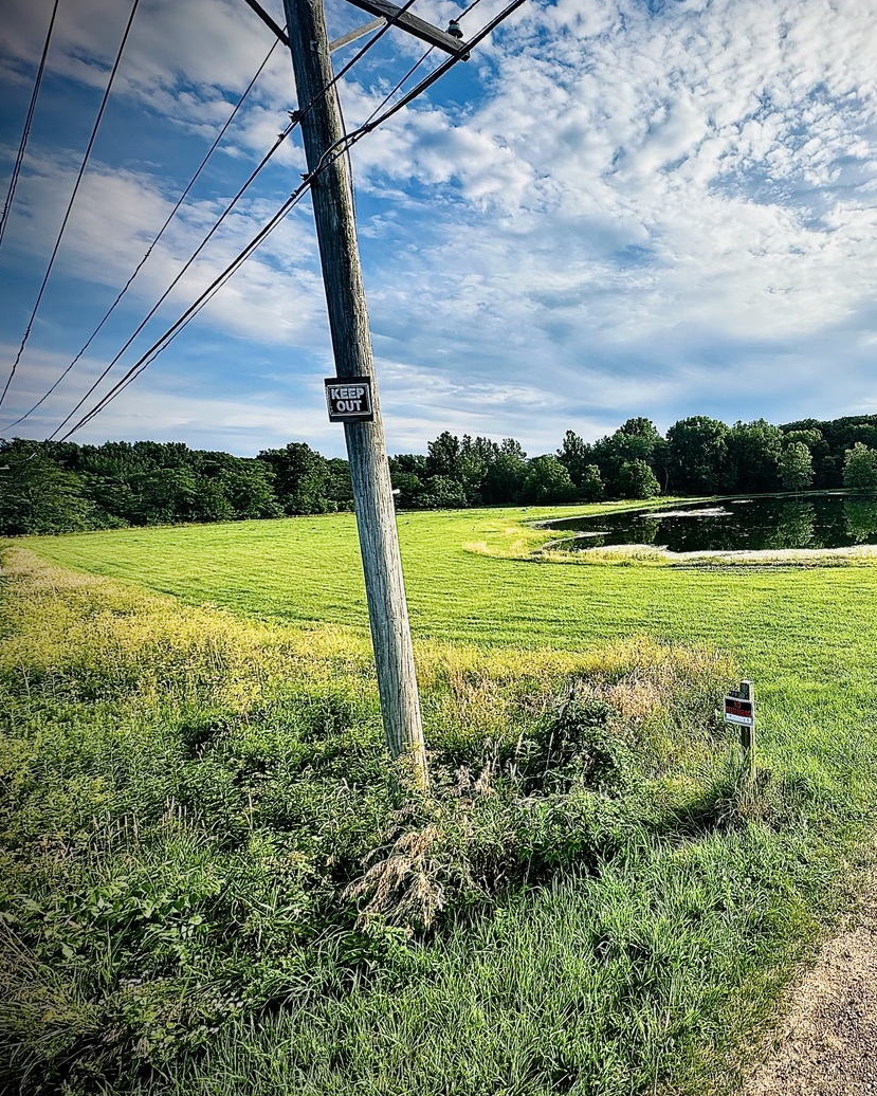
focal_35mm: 19
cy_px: 561
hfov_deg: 63.7
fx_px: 616
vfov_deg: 83.3
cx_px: 720
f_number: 2.2
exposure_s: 1/924
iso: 40
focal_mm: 2.22
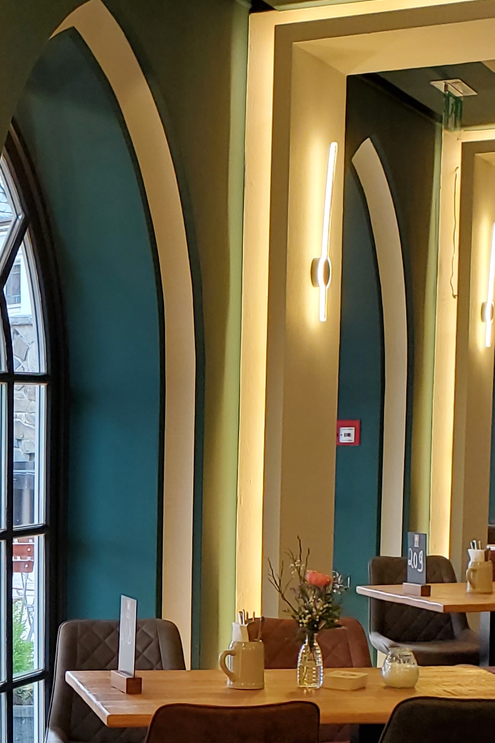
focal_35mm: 80
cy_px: 640
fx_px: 1649
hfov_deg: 16.1
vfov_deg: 24.8
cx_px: -155
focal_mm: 4.3
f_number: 2.4
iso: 125
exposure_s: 1/97
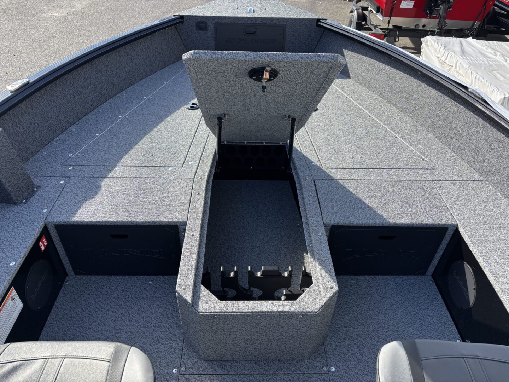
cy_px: 191
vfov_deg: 53.1
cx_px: 254
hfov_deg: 67.3
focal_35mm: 26
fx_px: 382
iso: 50
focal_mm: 5.96
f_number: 1.6
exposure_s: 1/988
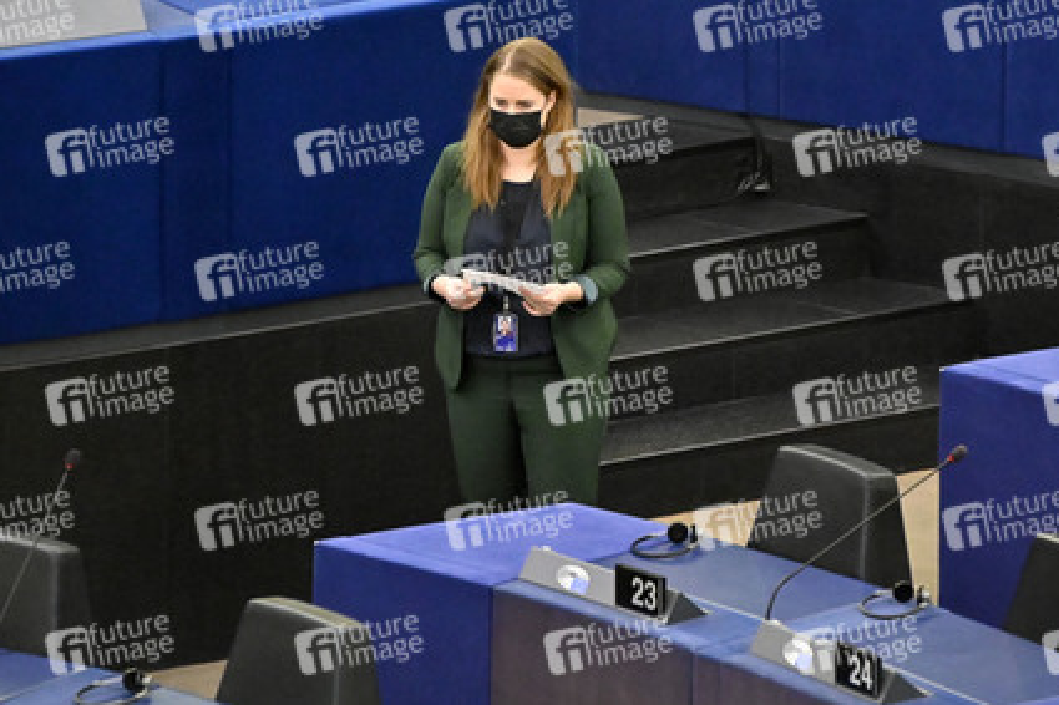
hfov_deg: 6.1
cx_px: 541
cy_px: 334
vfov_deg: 4.1
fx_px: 9968
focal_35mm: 339
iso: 6400
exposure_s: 1/400
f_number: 6.3
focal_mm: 320
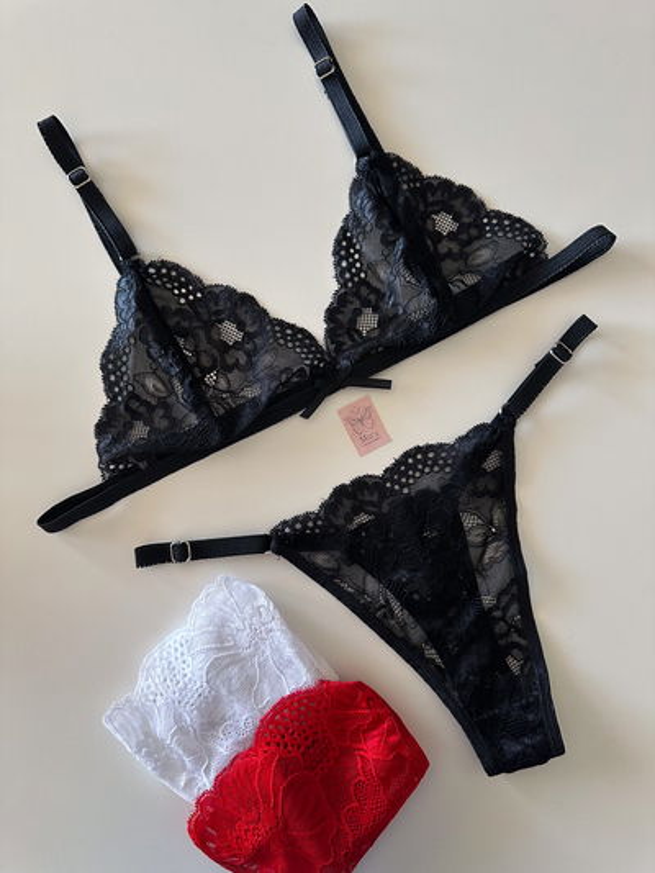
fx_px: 605
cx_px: 328
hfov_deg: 56.8
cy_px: 436
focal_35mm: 24
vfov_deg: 71.6
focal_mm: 6.86
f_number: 1.8
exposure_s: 1/120
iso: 250
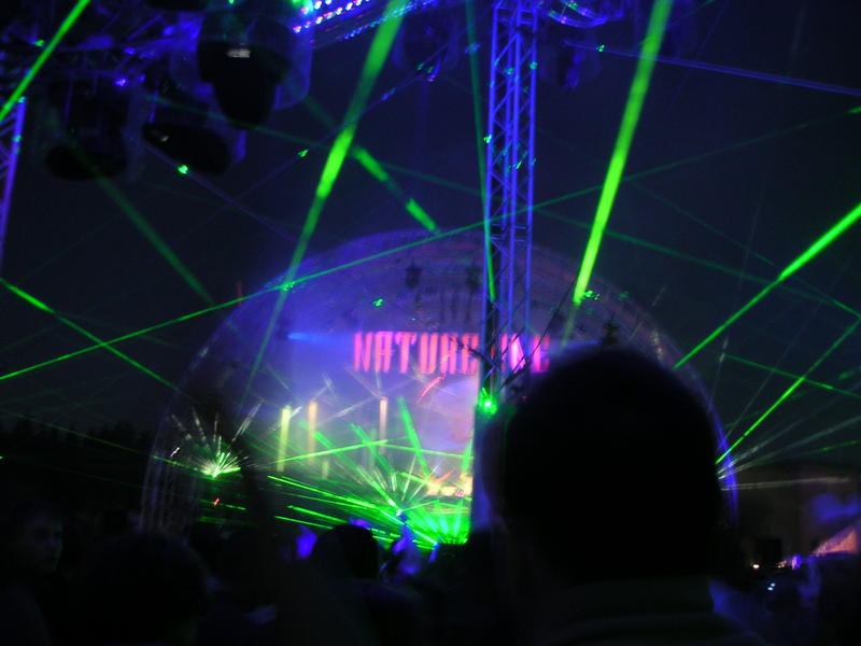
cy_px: 323
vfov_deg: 38.7
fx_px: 920
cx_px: 430
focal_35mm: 37
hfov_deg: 50.1
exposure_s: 1/2
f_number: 2.8
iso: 100
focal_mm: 5.7
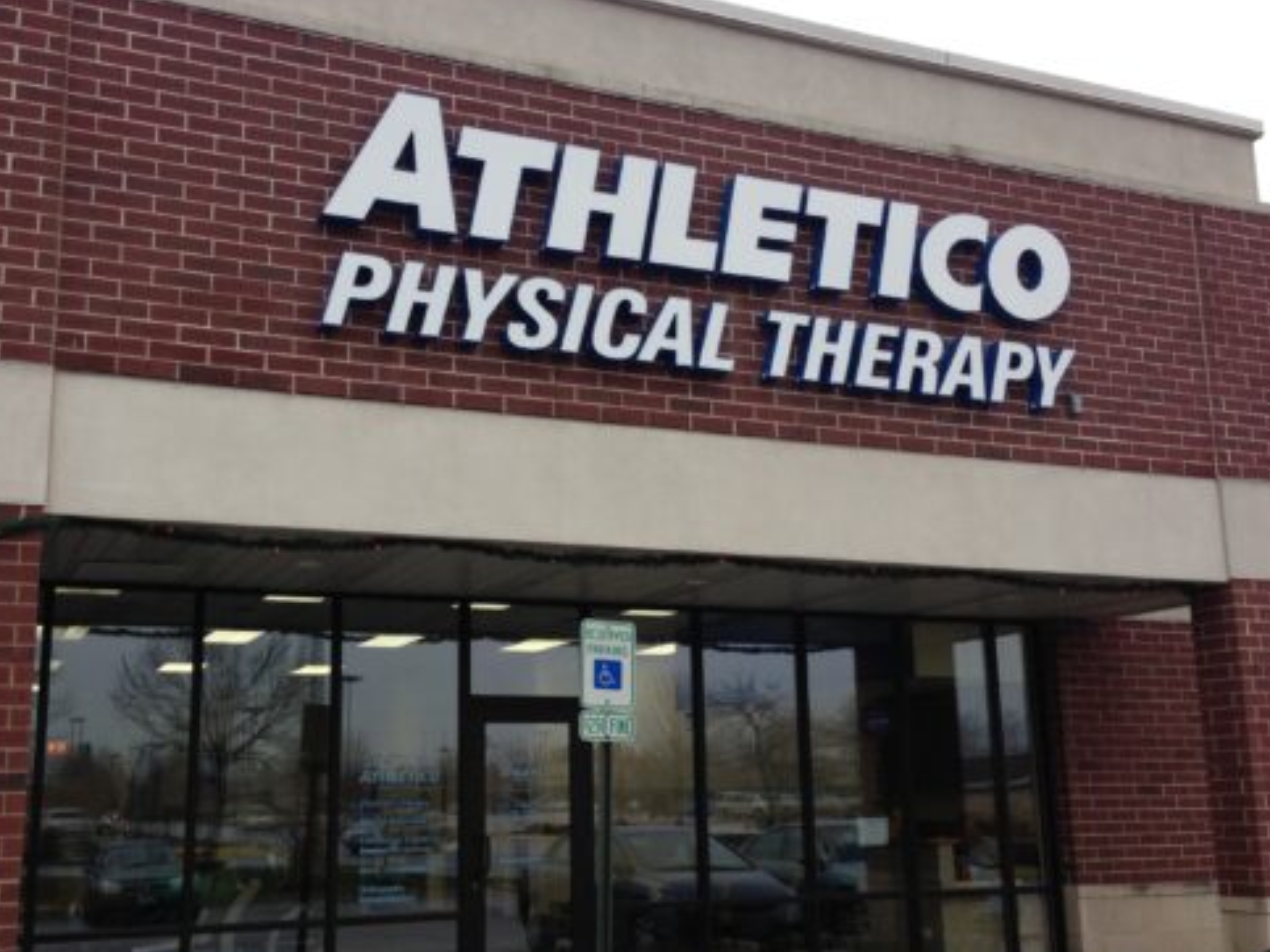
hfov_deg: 45.7
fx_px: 1504
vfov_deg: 35.1
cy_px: 523
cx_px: 584
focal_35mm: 41
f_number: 2.4
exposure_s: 1/243
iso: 50
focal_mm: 4.13
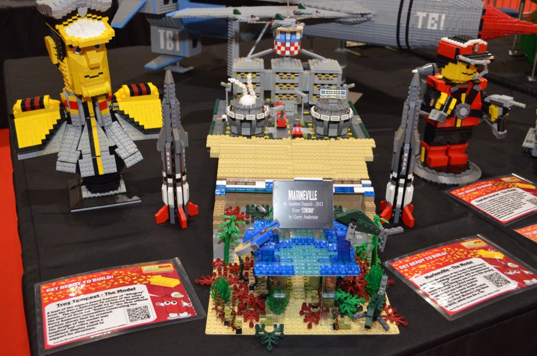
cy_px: 178
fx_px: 536
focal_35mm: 36
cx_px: 268
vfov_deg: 36.7
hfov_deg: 53.2
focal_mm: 24
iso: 2000
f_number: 4
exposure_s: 1/60
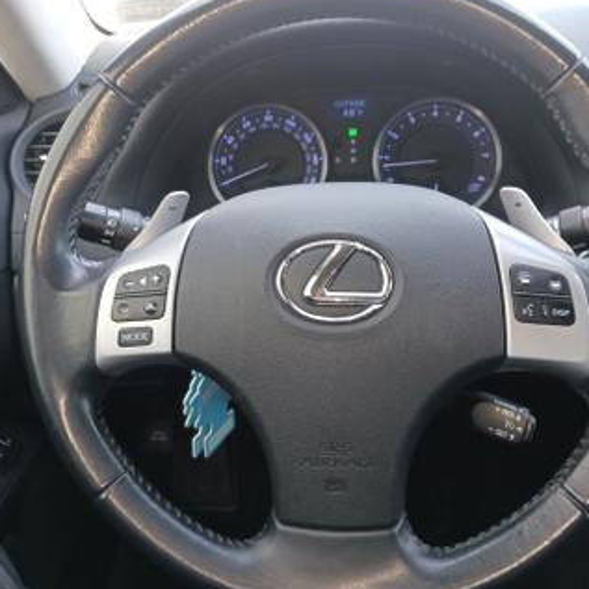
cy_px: 243
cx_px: 284
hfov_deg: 43.9
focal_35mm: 38
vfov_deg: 43.7
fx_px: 732
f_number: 1.8
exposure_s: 1/50
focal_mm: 4
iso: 80
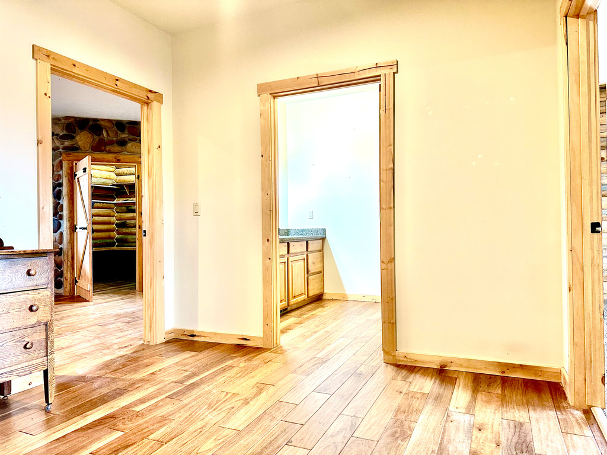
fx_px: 421
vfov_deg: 56.8
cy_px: 228
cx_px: 304
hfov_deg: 71.6
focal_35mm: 24
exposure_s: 1/60
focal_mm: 6.86
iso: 250
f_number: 1.78
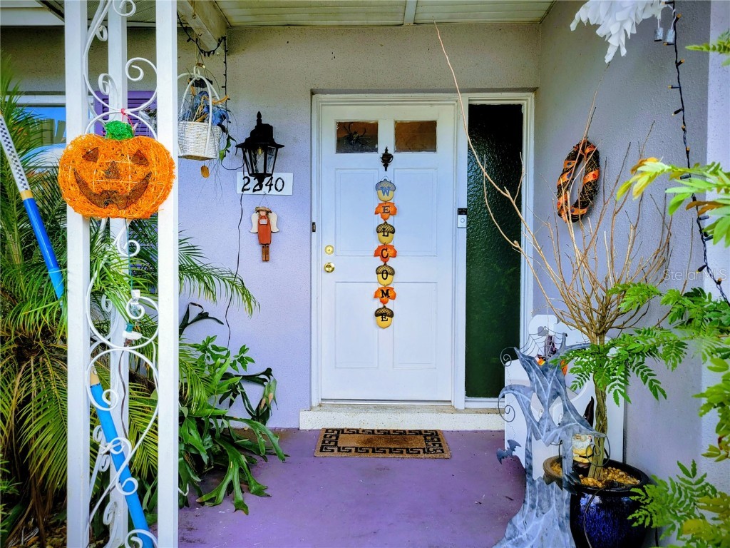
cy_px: 274
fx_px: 548
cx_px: 365
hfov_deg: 67.3
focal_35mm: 26
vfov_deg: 53.1
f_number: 1.8
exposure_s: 1/184
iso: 40
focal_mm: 5.4
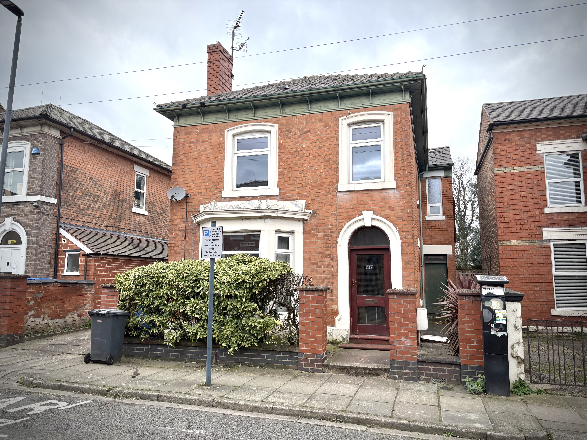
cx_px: 294
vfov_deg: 53.1
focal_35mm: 26
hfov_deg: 67.3
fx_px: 441
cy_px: 220
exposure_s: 1/884
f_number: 1.6
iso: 50
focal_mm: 5.96
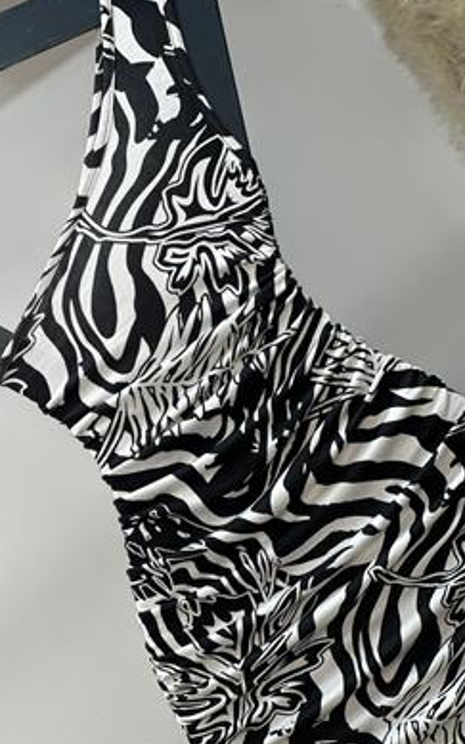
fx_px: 1704
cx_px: 184
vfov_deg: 24.6
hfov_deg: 15.5
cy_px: 369
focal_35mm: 84
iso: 160
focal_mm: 9
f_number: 2.8
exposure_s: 1/100
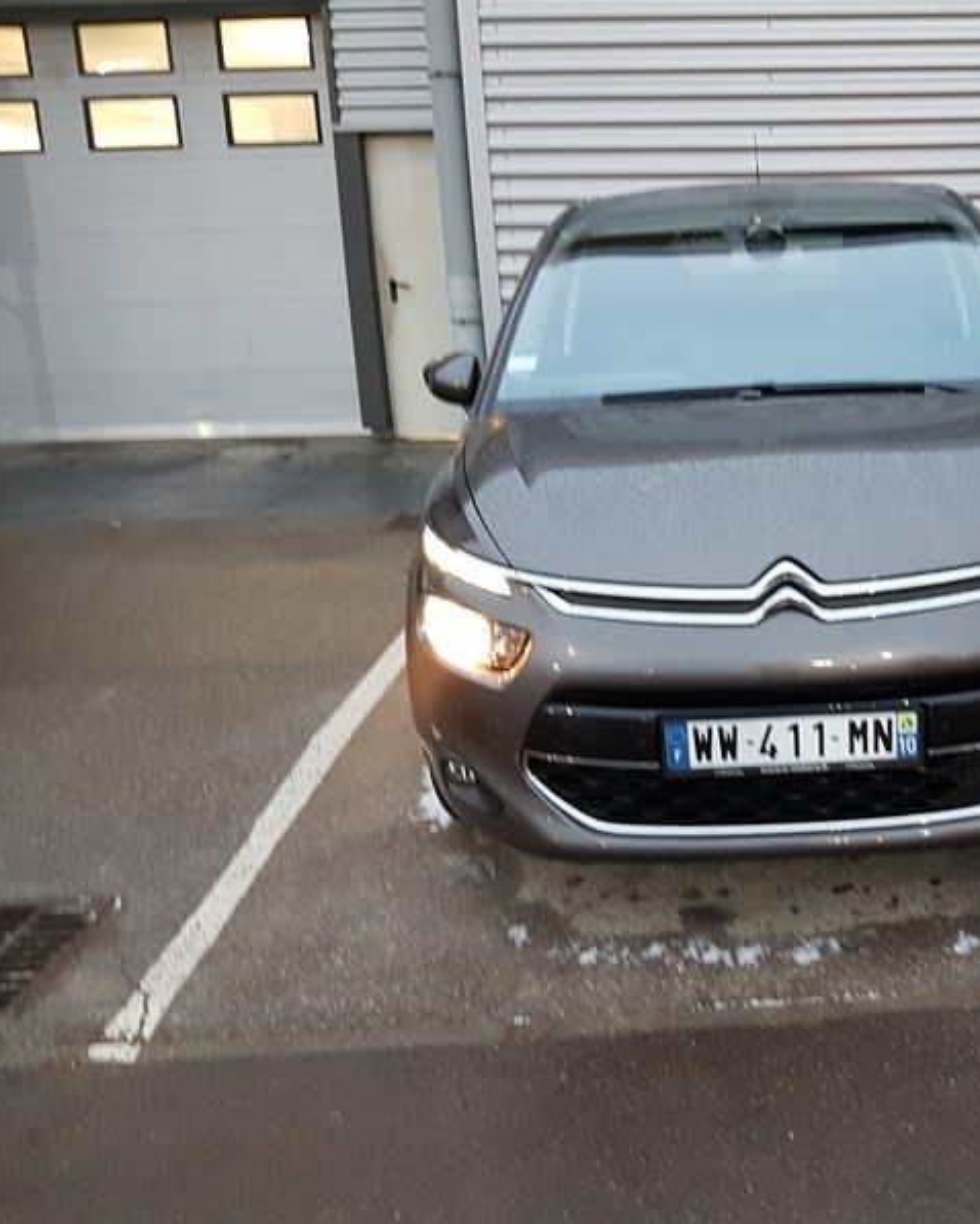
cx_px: 777
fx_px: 1232
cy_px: 611
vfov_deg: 52.8
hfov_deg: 41.6
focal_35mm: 34
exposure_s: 1/25
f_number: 1.7
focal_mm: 4.2
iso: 200
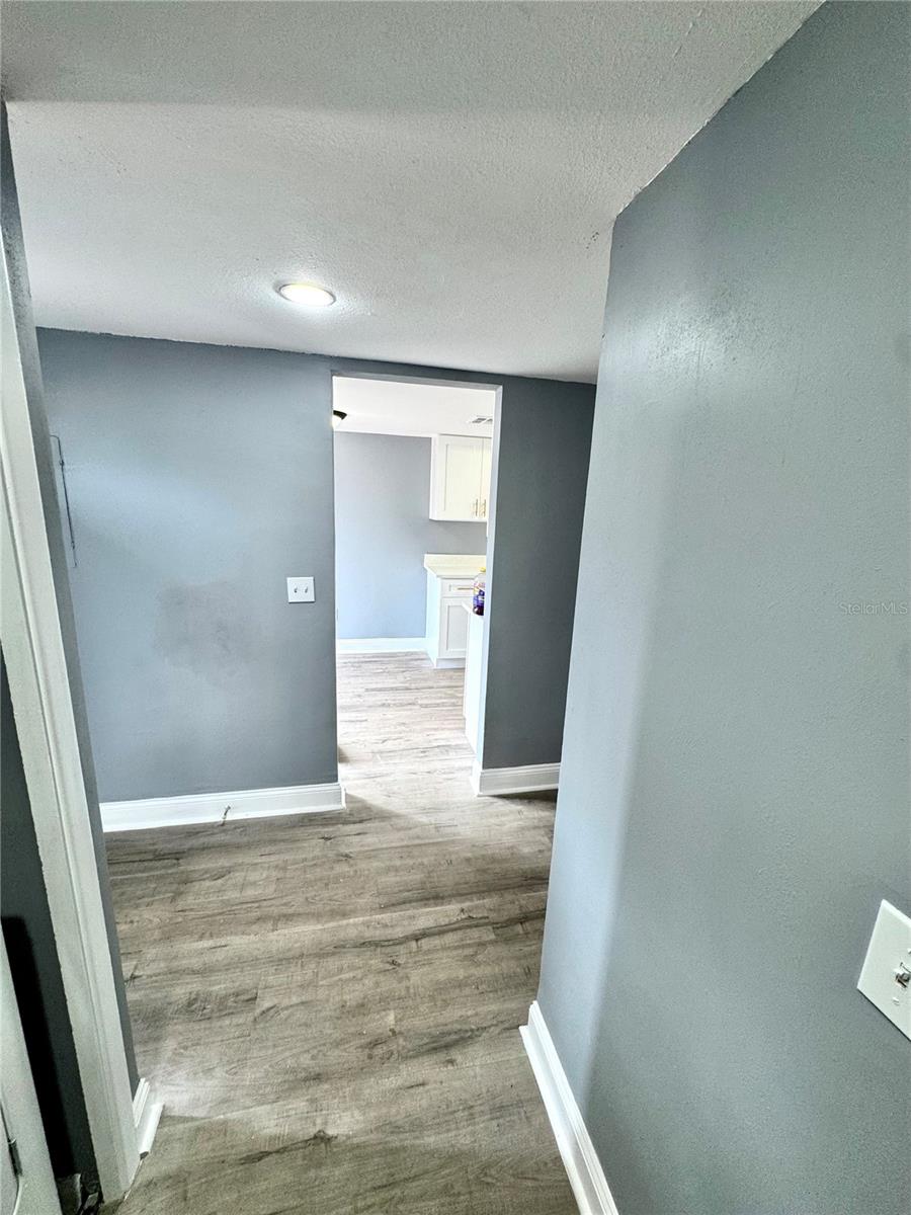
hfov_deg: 85.7
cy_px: 608
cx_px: 456
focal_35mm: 14
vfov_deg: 102.1
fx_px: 491
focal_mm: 2.22
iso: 100
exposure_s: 1/120
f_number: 2.2
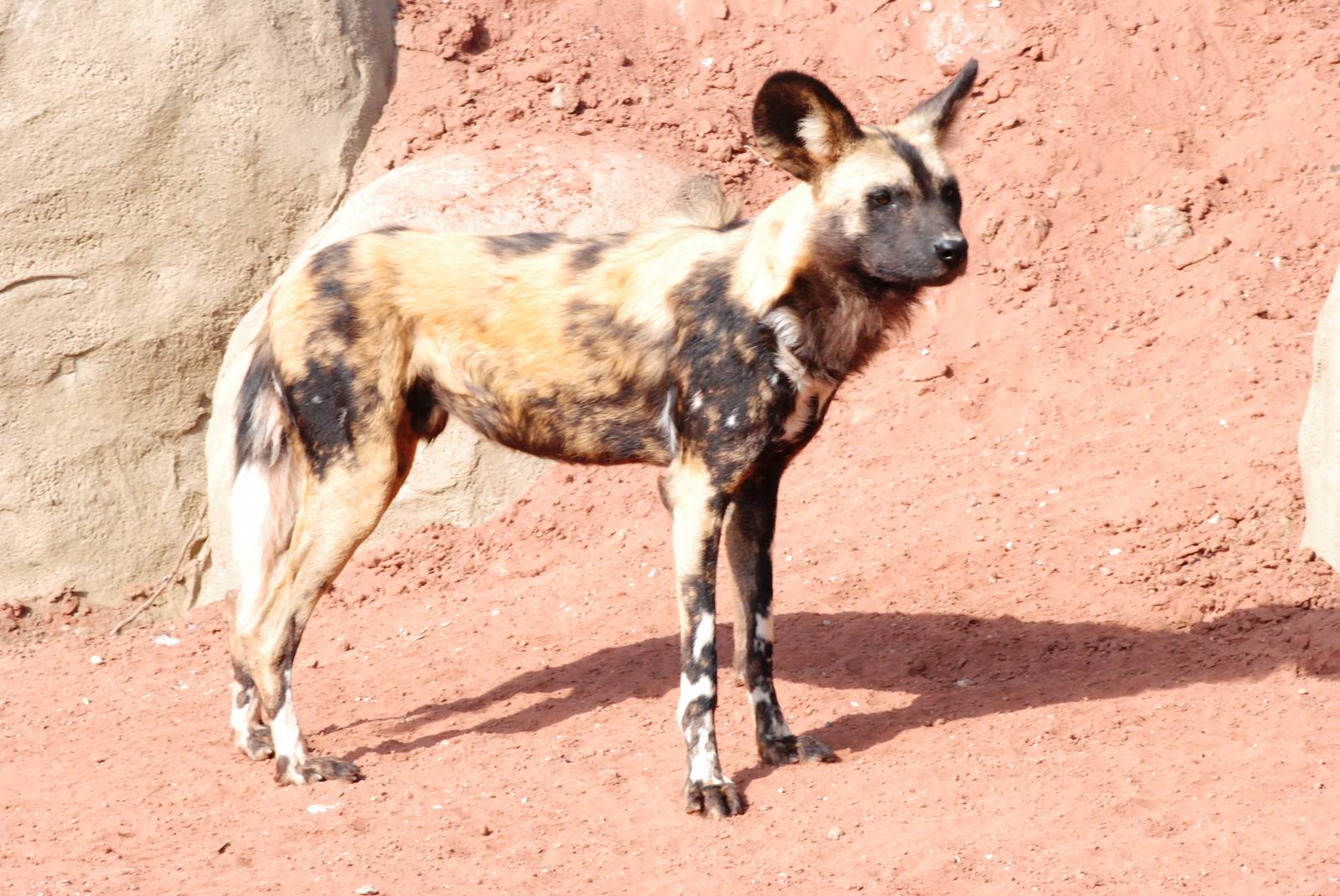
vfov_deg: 4.2
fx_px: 12298
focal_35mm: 330
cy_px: 448
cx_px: 670
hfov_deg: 6.2
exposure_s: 1/160
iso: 1600
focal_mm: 220
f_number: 25
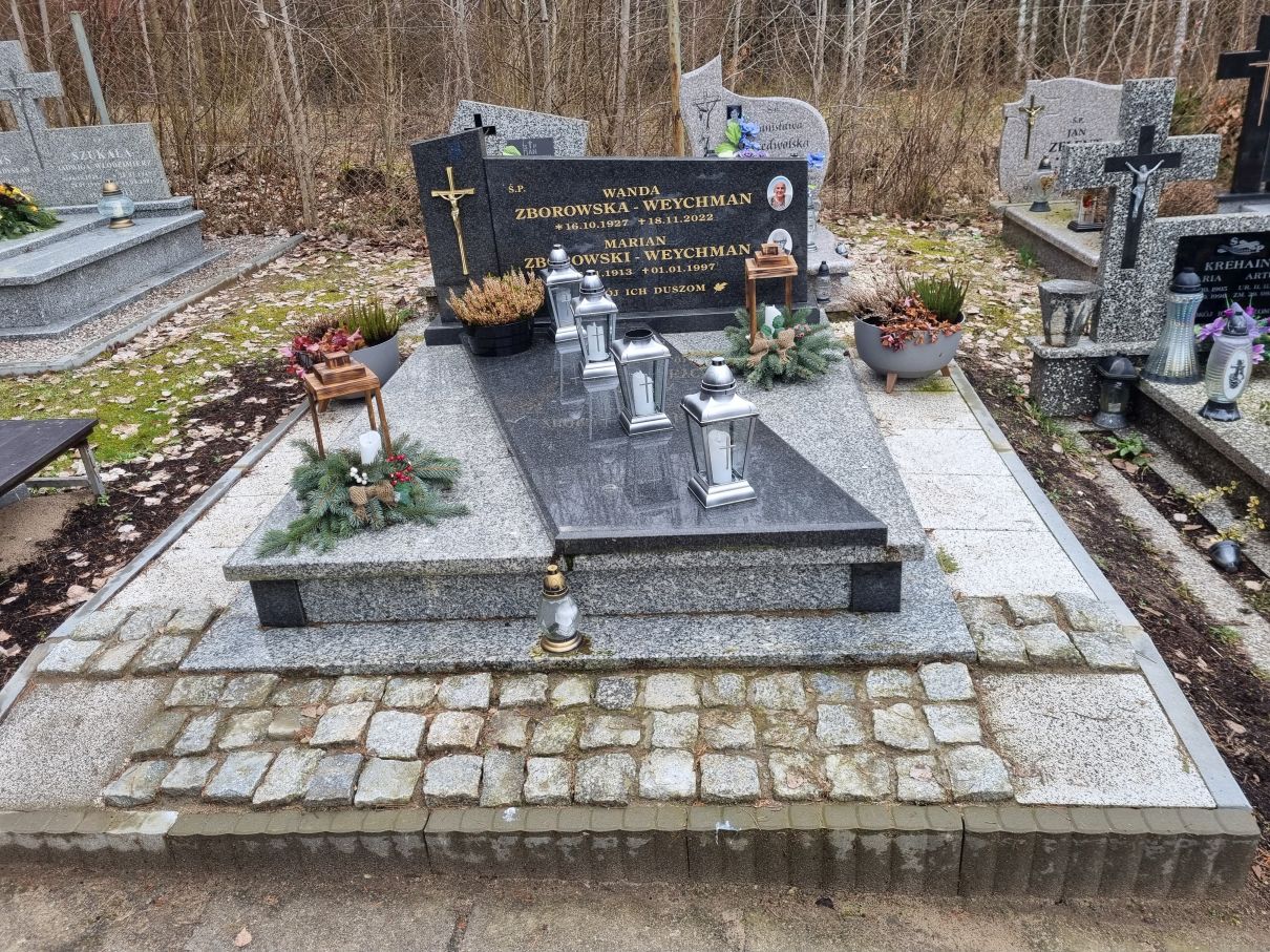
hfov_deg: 67.3
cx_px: 635
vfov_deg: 53.0
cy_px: 476
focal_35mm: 26
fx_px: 954
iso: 50
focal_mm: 5.4
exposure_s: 1/303
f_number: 1.8
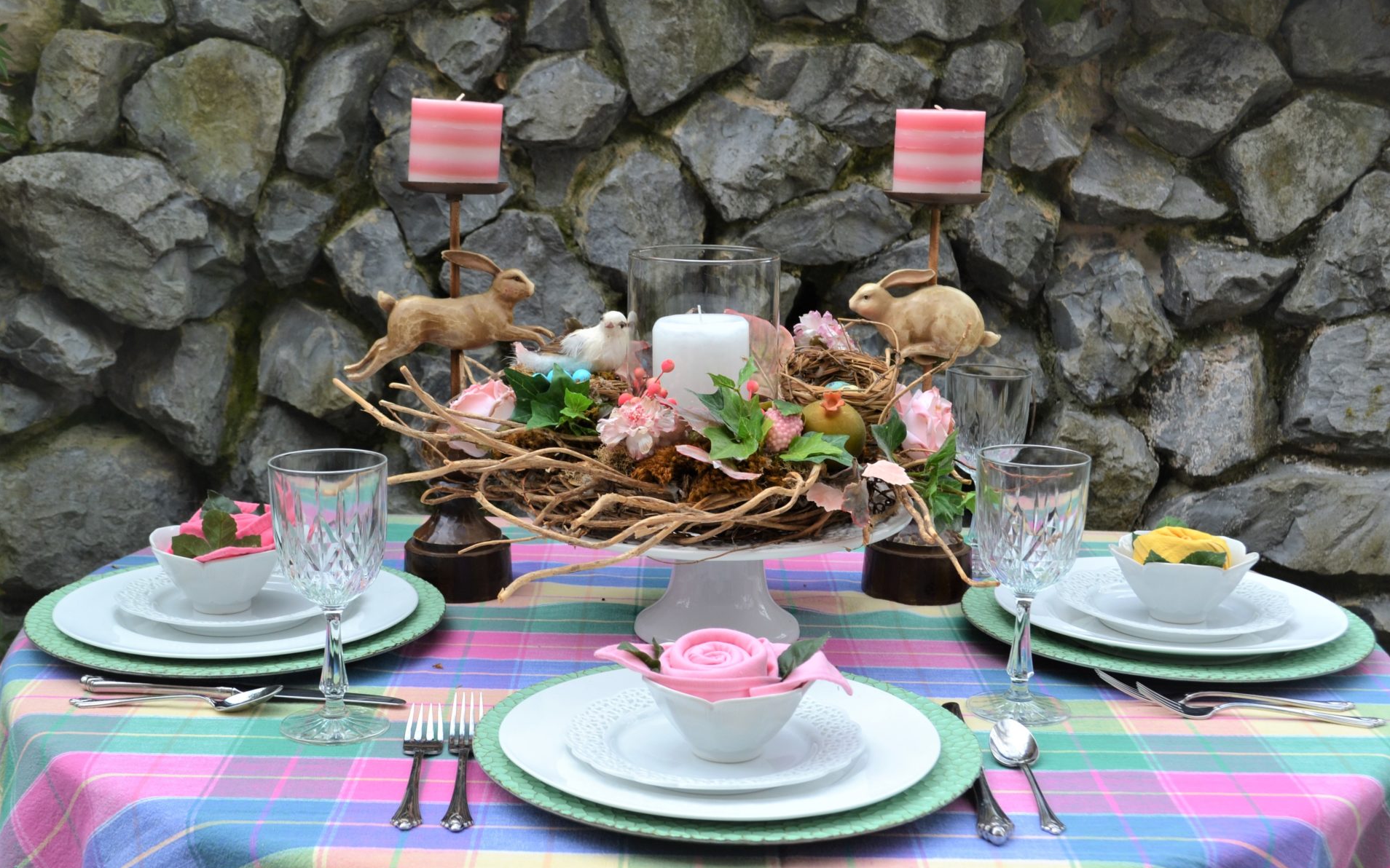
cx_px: 699
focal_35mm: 40
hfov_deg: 49.3
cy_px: 419
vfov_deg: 32.0
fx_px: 1515
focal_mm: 26
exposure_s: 1/125
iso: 220
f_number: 5.6
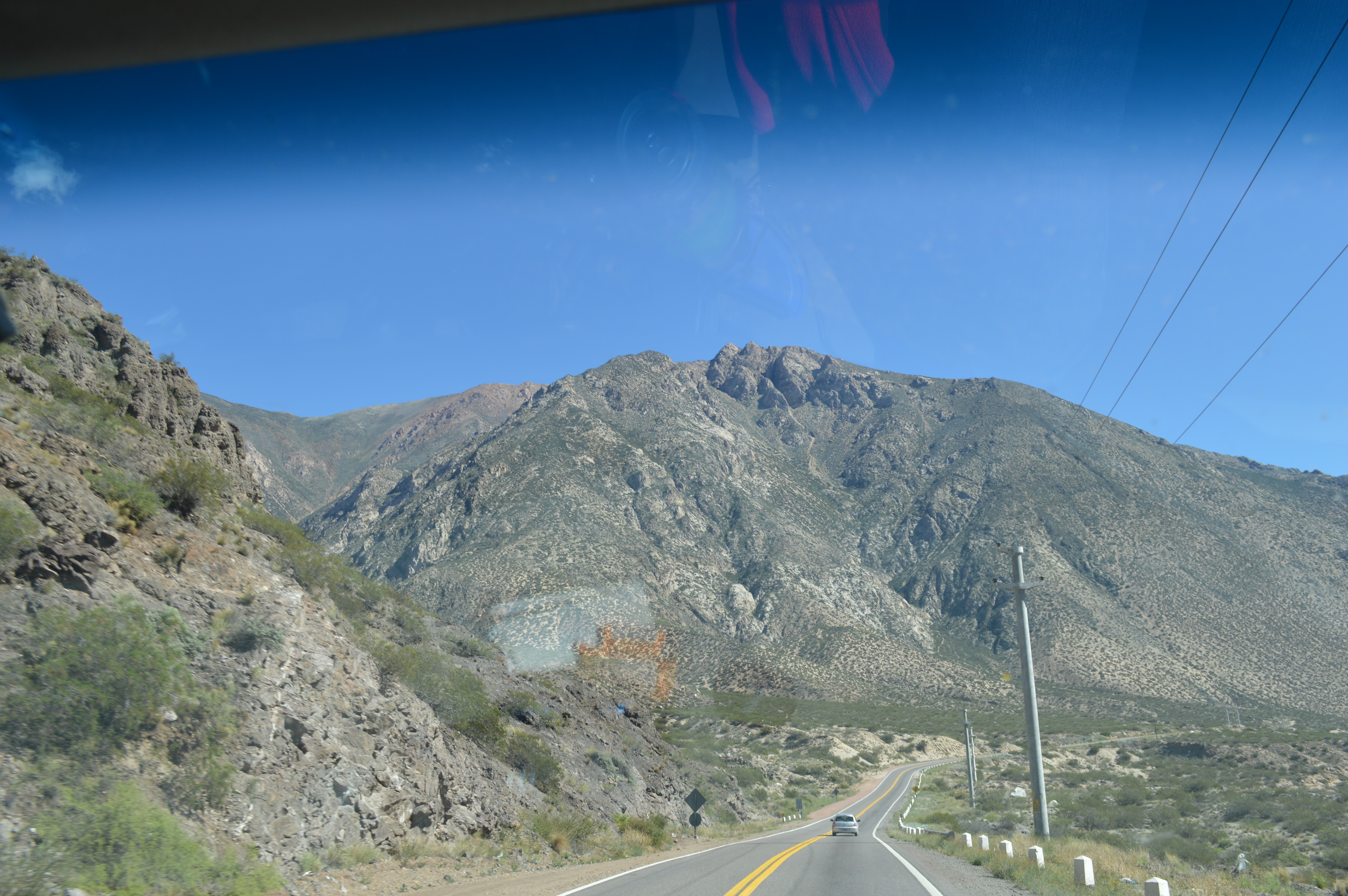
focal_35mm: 30
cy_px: 448
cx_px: 674
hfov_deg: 62.0
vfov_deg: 43.5
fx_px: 1122
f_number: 7.1
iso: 100
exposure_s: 1/200
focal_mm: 20
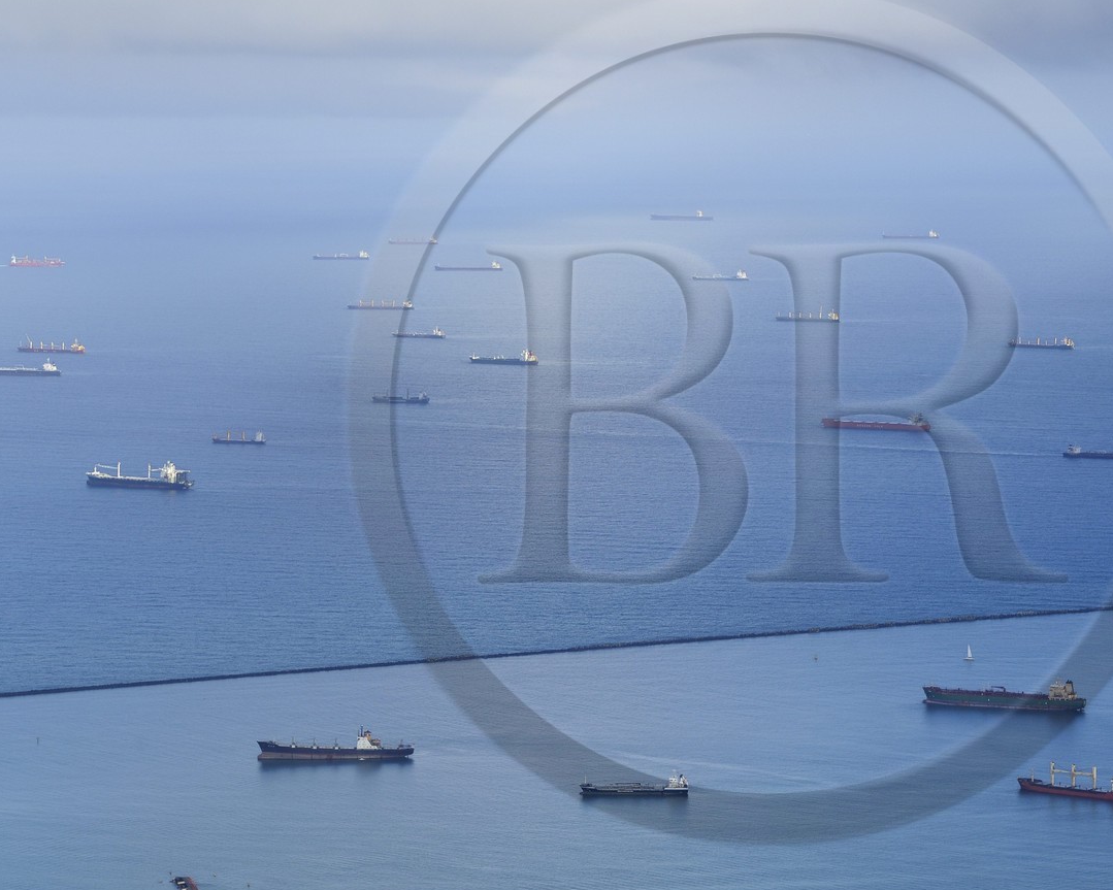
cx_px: 770
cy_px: 415
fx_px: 5039
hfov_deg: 12.6
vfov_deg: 10.1
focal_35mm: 153
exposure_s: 1/640
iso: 200
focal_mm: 110
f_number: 7.1
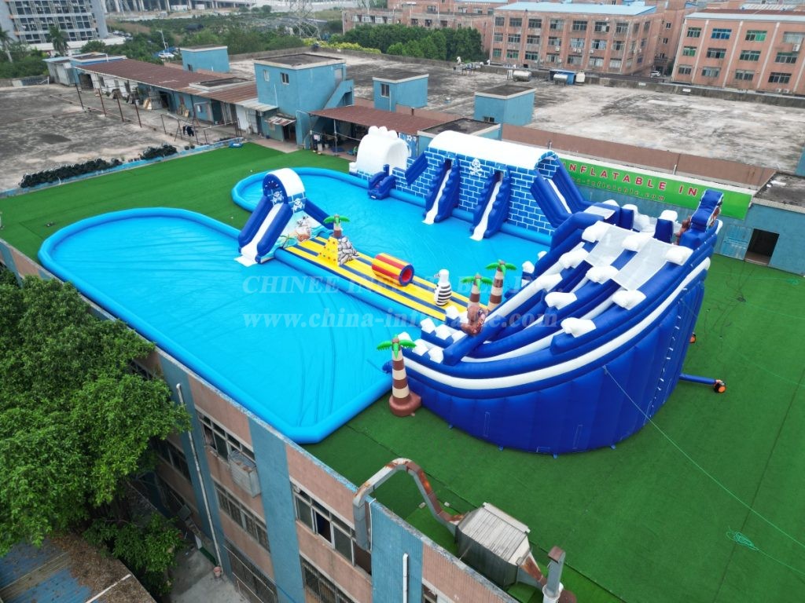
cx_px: 402
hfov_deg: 71.6
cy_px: 302
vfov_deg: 56.8
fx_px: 558
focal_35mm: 24
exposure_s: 1/1500
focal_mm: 6.72
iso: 140
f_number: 1.7
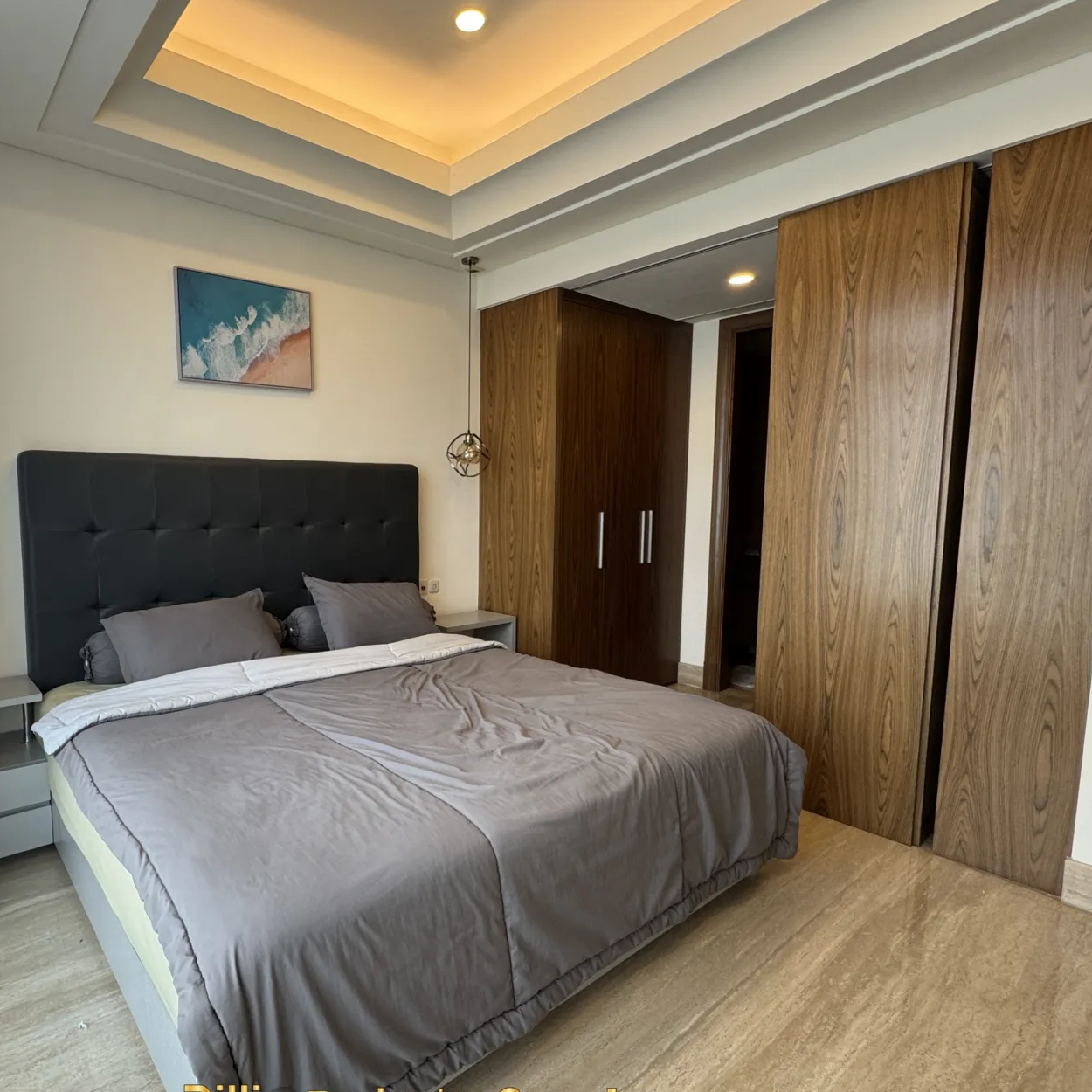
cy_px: 560
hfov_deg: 76.2
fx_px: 678
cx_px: 402
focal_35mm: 19
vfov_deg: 77.7
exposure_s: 1/99
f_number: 2.2
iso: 160
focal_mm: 2.22
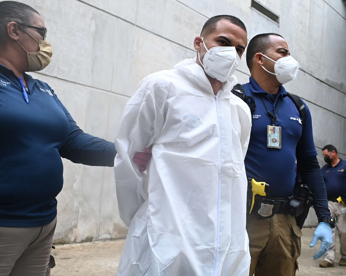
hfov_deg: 56.7
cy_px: 138
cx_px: 211
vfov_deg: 47.1
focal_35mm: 31
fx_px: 317
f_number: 4
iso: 1600
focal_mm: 18
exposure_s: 1/1250
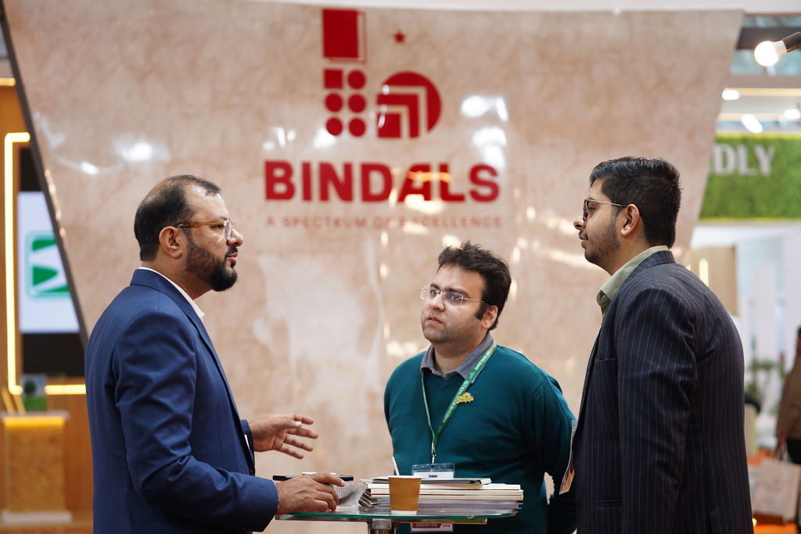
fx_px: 1580
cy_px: 267
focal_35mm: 71
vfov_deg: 19.2
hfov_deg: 28.4
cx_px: 400
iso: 250
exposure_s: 1/160
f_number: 2.8
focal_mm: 71
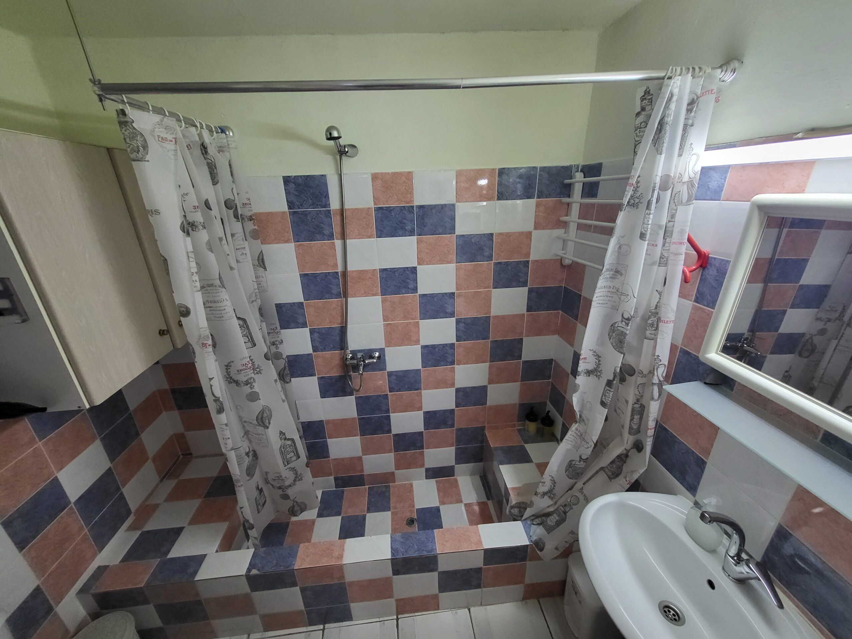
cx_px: 426
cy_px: 320
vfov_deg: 89.9
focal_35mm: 13
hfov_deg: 106.2
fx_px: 320
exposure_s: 1/50
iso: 320
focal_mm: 1.74
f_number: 2.2
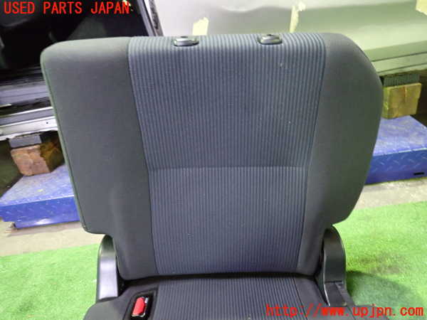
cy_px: 160
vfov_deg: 54.9
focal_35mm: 25
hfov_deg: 69.4
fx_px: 308
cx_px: 214
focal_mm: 4.5
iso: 800
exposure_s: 1/13
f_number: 2
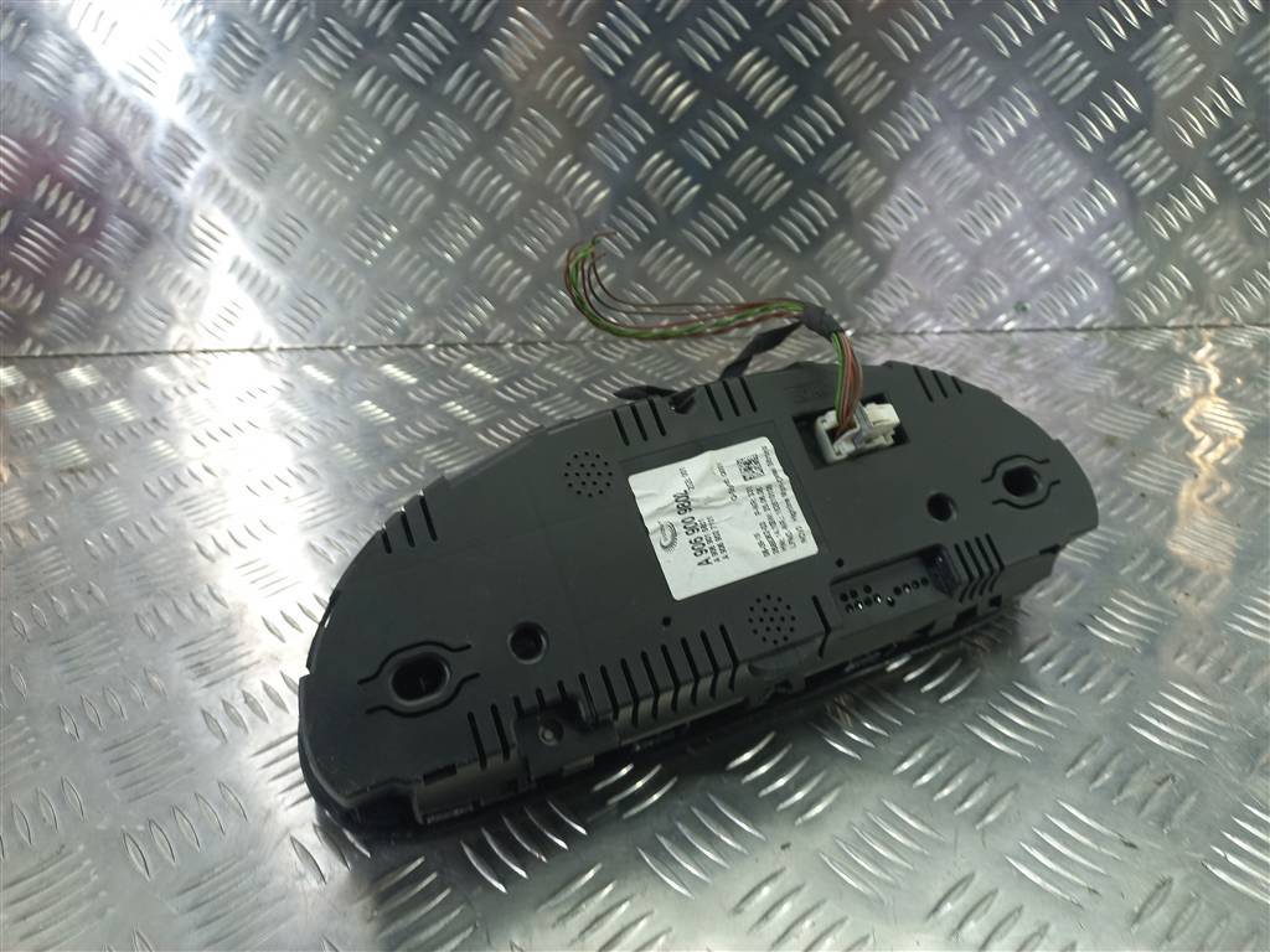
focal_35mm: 25
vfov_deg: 54.9
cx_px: 635
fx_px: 917
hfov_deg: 69.4
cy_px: 476
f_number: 1.8
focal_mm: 4.6
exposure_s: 1/50
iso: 64
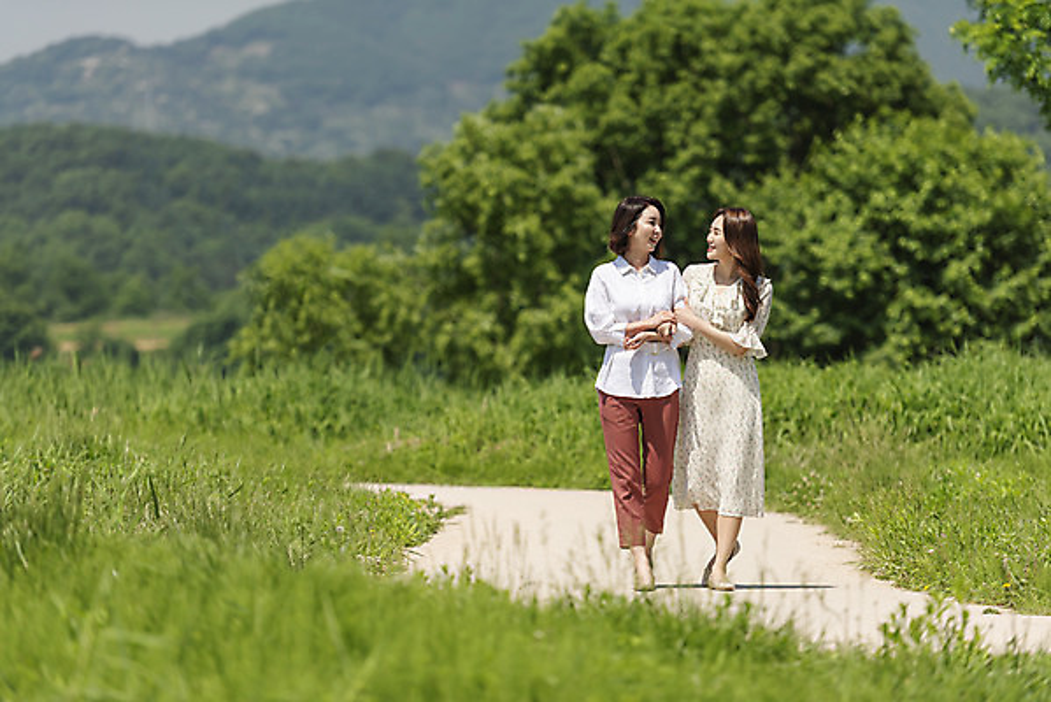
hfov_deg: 11.7
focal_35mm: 175
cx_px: 526
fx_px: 5111
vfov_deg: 7.9
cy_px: 351
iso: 100
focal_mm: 175
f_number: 2.8
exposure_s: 1/3200
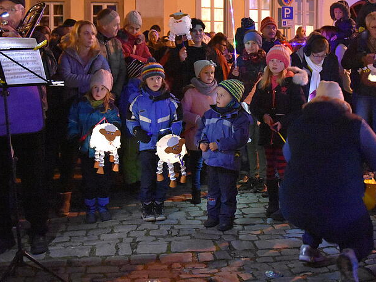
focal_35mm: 46
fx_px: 500
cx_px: 217
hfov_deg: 41.1
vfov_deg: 31.4
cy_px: 109
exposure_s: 1/25
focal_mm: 18
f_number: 3.5
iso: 12800
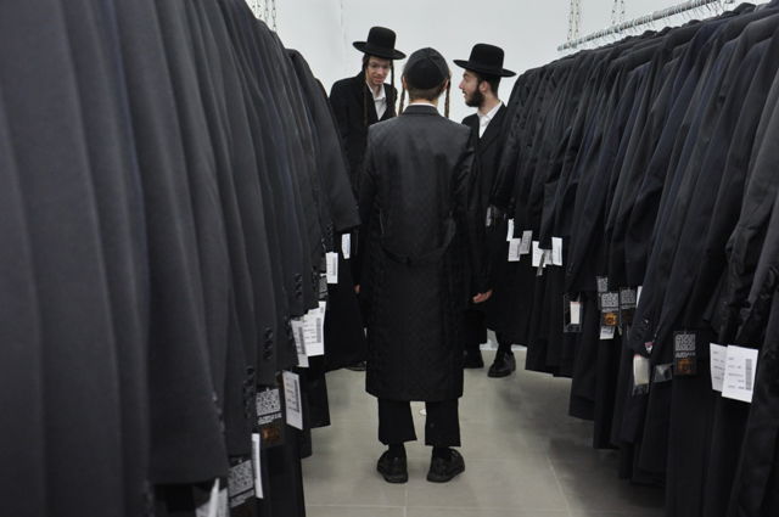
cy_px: 258
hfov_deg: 37.9
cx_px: 390
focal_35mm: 52
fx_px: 1135
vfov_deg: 25.7
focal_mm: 35
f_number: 6.3
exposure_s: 1/160
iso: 640
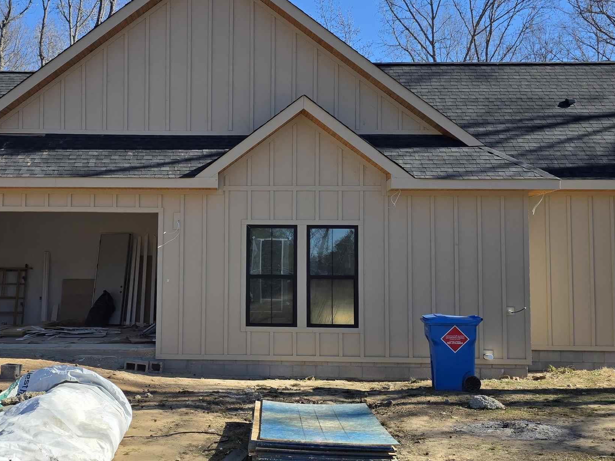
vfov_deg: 33.6
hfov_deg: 43.4
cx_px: 222
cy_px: 233
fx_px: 764
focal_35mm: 43
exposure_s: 1/4333
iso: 80
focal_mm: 6.3
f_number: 1.7
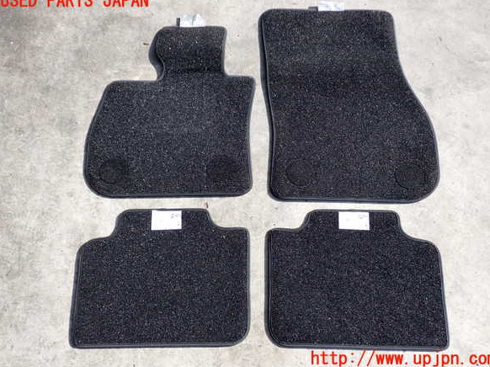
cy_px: 180
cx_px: 248
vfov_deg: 42.9
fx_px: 467
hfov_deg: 55.4
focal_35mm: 33
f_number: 2.4
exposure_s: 1/640
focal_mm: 5.79
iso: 100
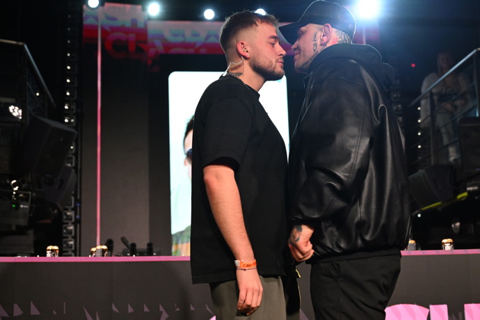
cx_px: 240
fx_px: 760
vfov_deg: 23.8
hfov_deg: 35.1
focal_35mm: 57
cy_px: 160
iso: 5000
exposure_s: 1/400
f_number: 4.5
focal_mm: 57
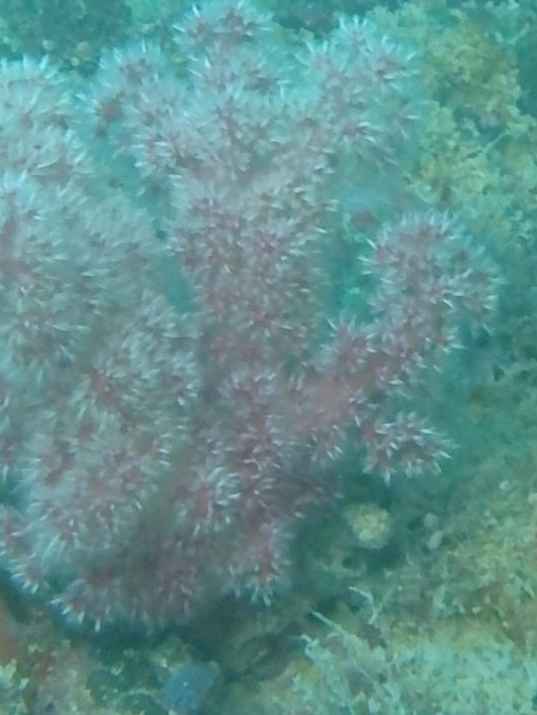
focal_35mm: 192
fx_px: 3969
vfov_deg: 10.2
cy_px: 79
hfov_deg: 7.7
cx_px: 220
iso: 800
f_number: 5.1
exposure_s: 1/60
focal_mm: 12.6
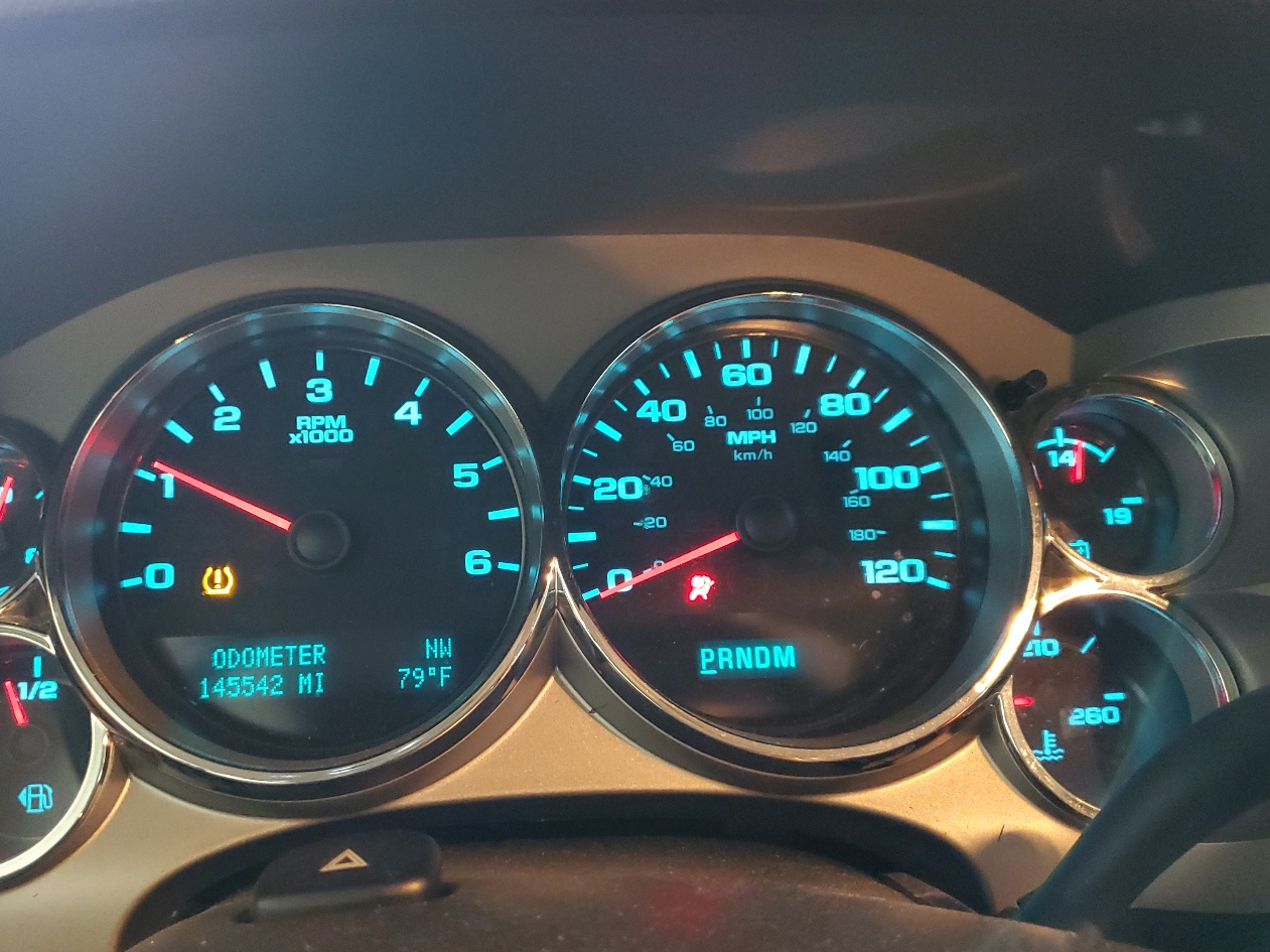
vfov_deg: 42.9
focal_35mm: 33
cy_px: 460
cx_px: 530
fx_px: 1210
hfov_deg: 55.1
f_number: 1.5
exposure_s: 1/20
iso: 315
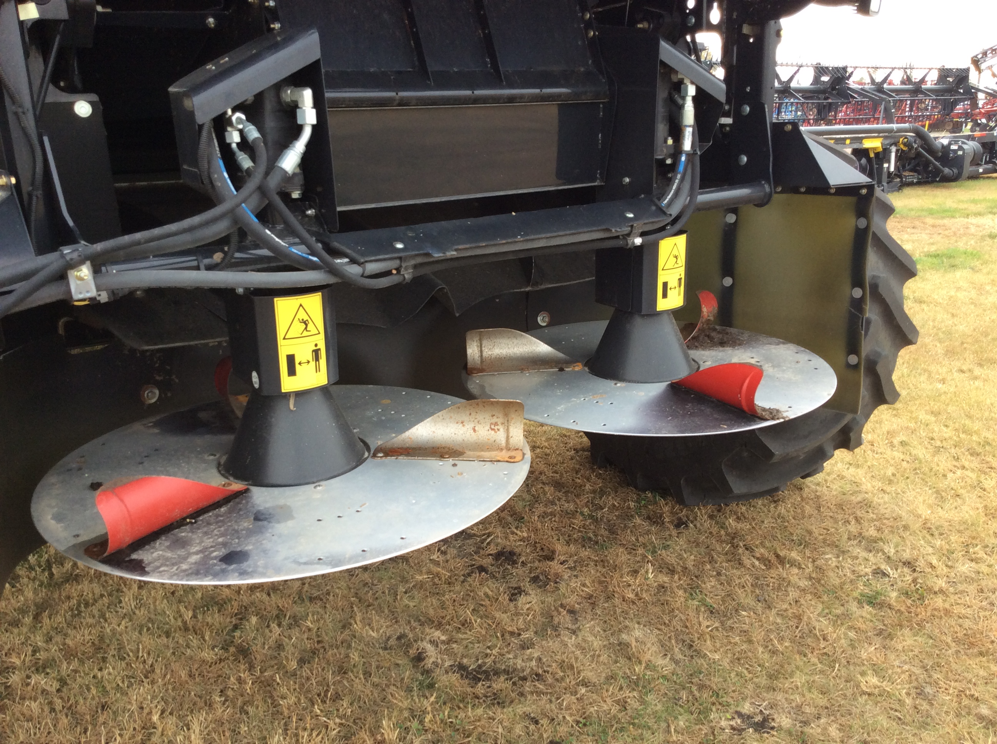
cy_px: 372
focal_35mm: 32
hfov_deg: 56.9
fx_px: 920
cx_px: 498
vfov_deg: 44.1
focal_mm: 3.3
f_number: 2.4
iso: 32
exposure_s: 1/120
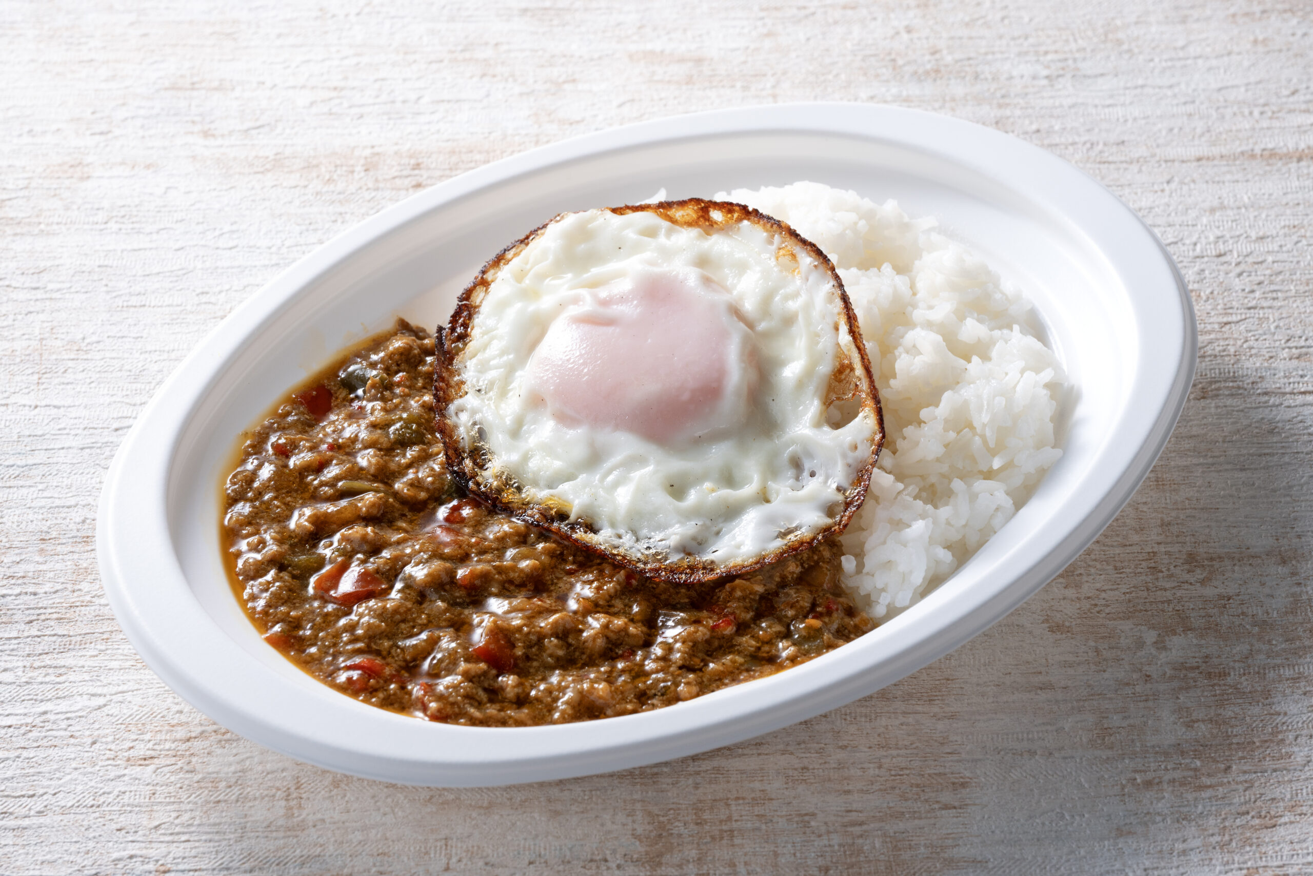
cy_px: 438
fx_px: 4377
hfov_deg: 17.1
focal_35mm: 120
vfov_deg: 11.4
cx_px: 656
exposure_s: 1/125
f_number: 18
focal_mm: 120
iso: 320
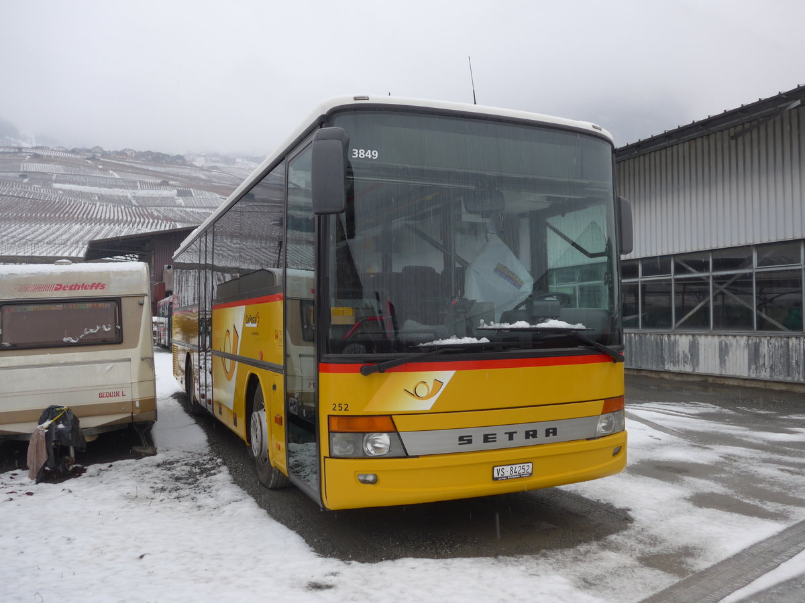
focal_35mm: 29
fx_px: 674
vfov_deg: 48.2
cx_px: 402
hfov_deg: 61.7
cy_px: 302
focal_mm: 6
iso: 80
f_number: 2.2
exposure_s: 1/125
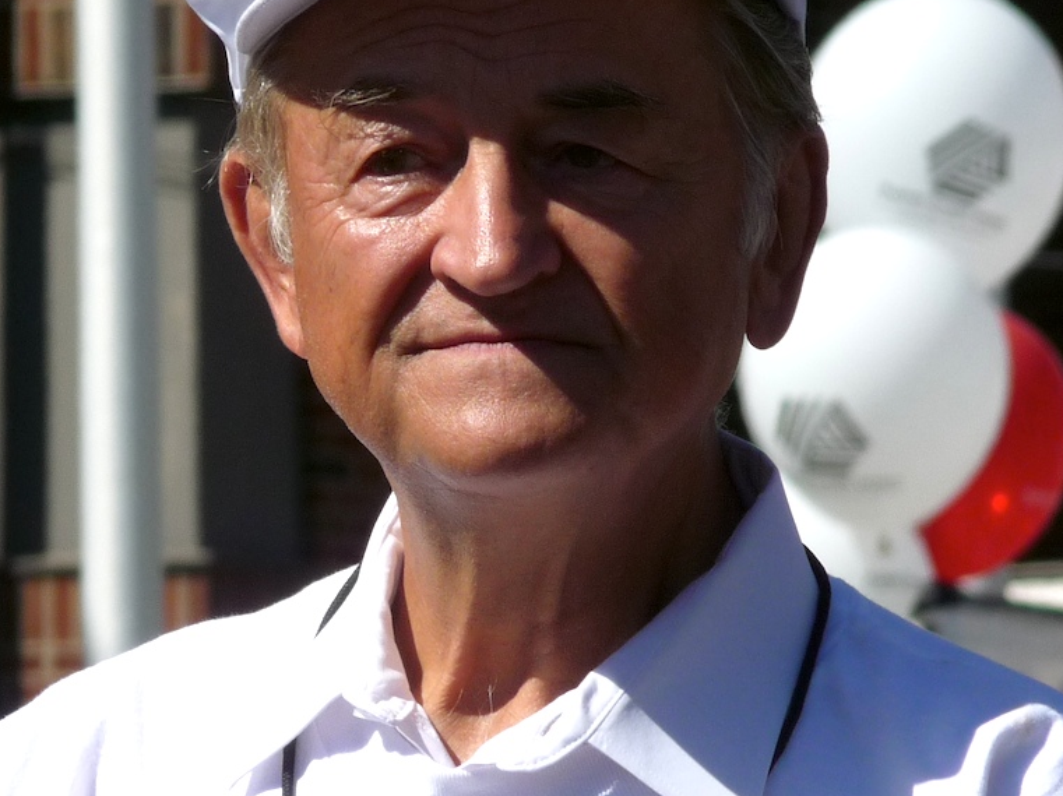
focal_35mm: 377
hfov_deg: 5.3
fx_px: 11572
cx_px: 581
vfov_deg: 3.9
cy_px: 283
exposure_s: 1/800
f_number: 4.9
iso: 100
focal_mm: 47
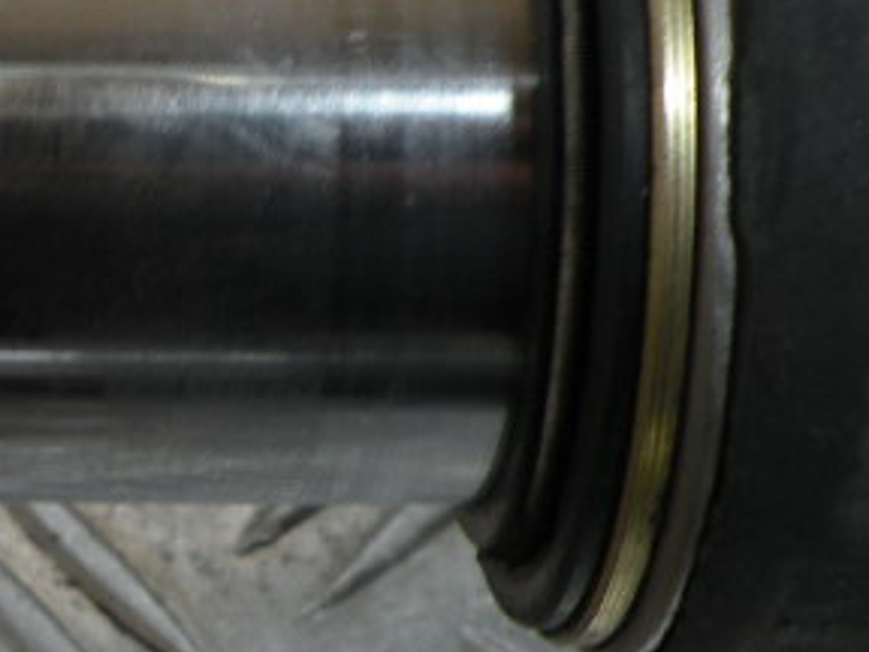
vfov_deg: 14.9
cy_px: -133
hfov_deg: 19.7
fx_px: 2410
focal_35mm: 96
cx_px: -36
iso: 64
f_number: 3.2
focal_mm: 4.7
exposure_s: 1/64.3
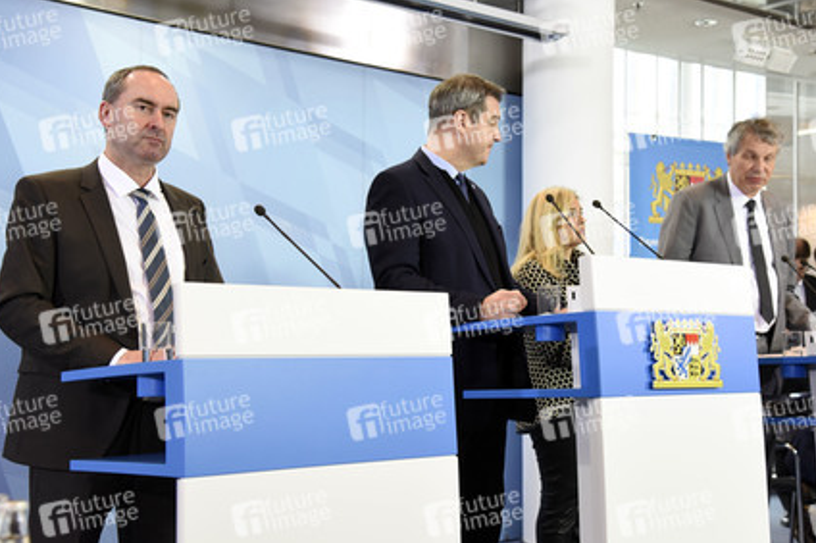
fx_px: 1155
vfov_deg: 26.4
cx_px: 422
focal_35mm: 51
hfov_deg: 38.9
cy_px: 273
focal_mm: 48
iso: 2500
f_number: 5.6
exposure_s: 1/100
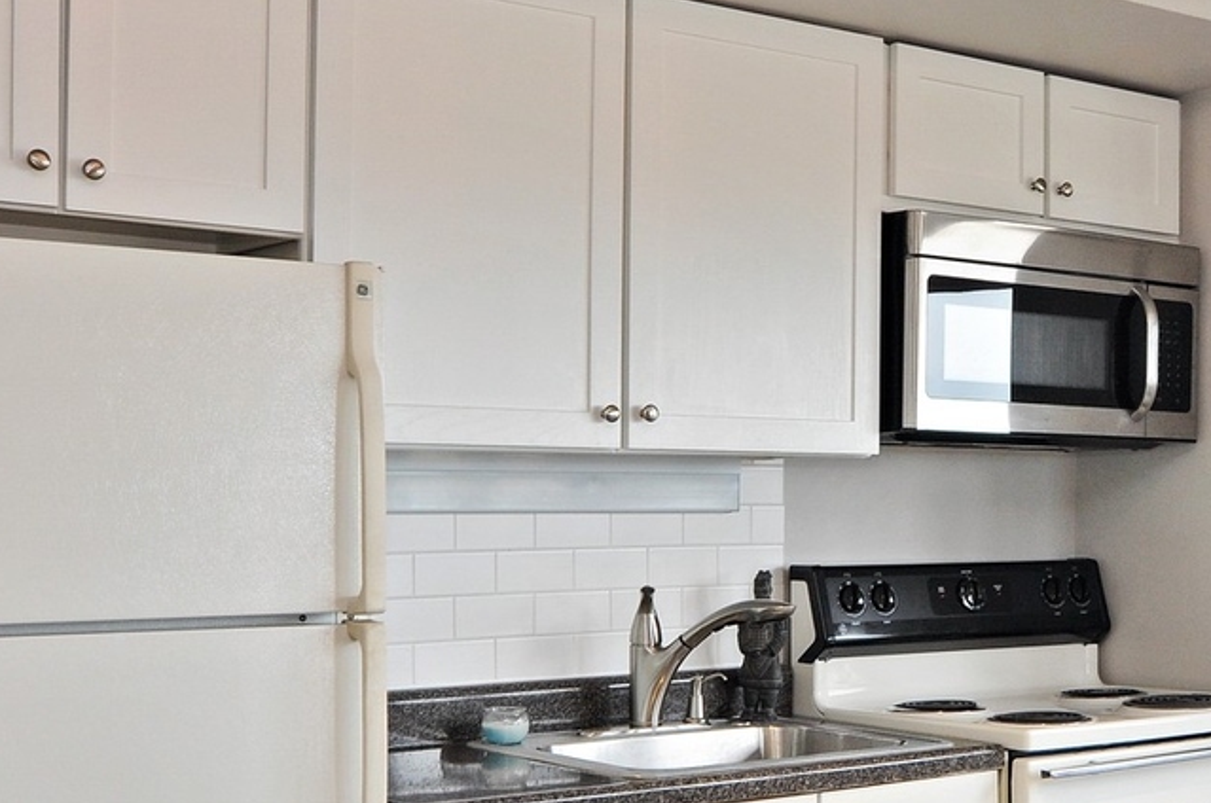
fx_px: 1924
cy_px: 519
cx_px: 1030
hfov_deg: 33.5
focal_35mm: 57
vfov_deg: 23.5
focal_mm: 15
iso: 200
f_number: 9
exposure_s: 1/13
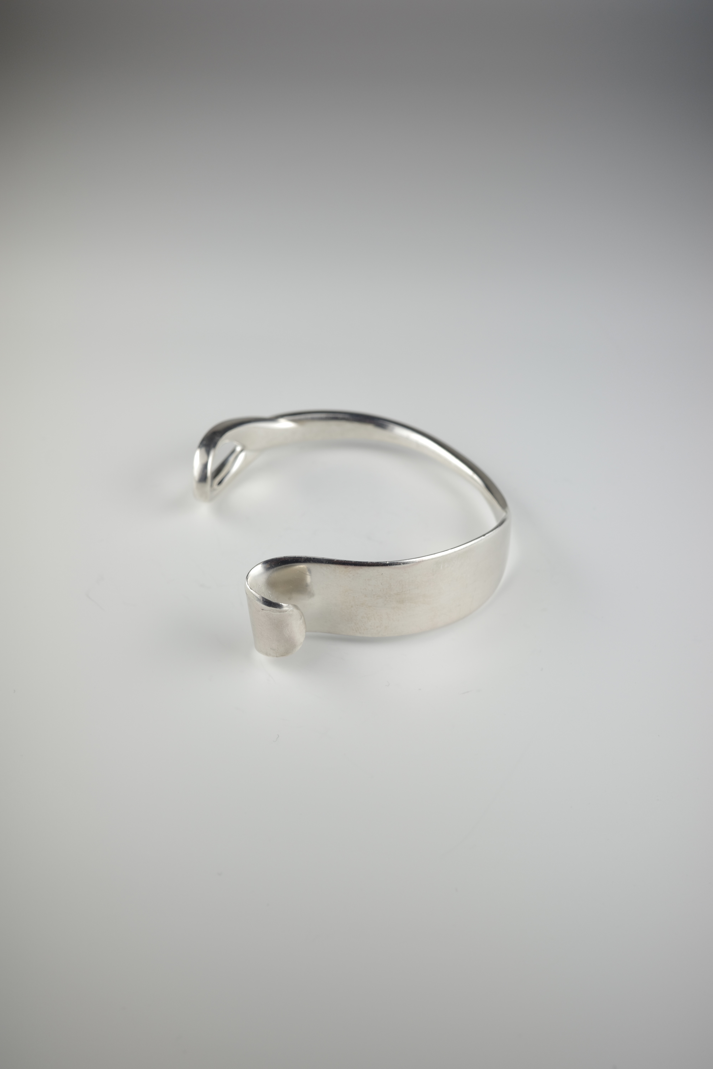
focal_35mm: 40
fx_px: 1188
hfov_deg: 33.4
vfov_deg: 48.5
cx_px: 356
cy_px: 534
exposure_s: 1/40
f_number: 7.1
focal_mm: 26
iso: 100
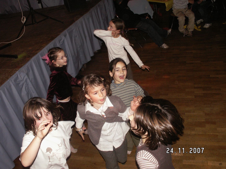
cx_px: 113
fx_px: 229
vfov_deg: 40.7
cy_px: 84
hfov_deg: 52.6
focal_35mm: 35
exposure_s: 1/40
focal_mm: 5.86
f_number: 2.8
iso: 160
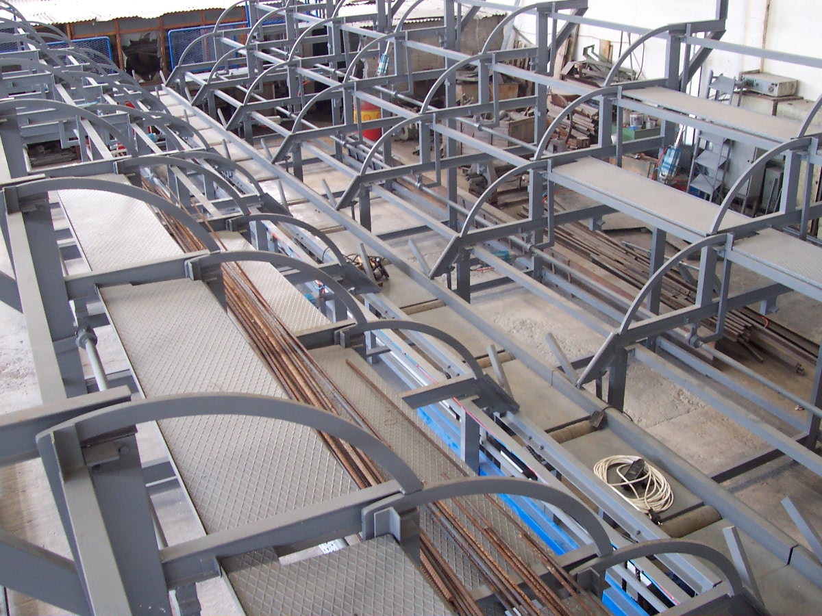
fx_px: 879
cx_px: 411
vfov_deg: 38.7
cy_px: 308
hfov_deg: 50.1
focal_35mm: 37
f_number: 2.8
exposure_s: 1/90
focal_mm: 5.6
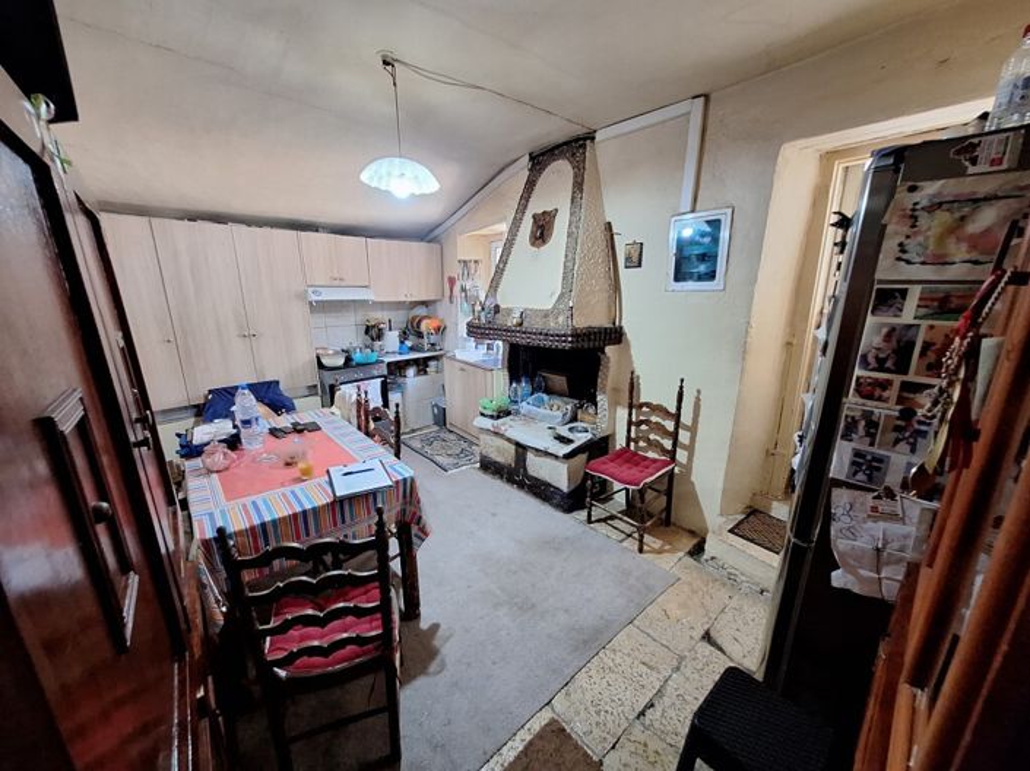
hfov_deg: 106.2
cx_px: 515
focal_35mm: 13
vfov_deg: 89.9
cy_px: 386
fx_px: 387
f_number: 2.2
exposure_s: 1/24
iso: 400
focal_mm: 1.74
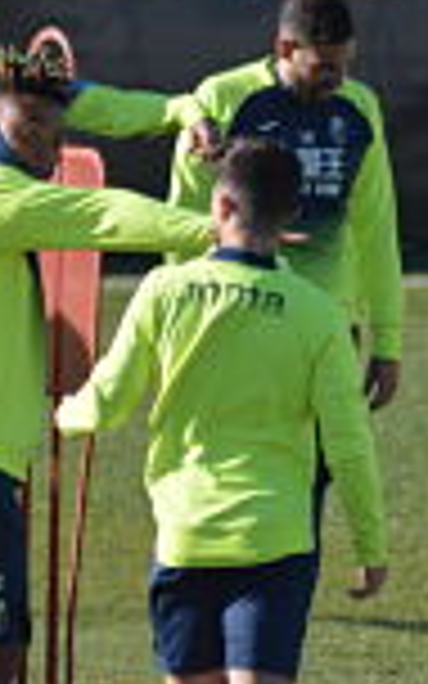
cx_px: 293
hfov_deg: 1.1
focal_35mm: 1205
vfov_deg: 1.7
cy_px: 356
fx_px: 22489
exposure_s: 1/1600
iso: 400
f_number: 5.6
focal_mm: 300
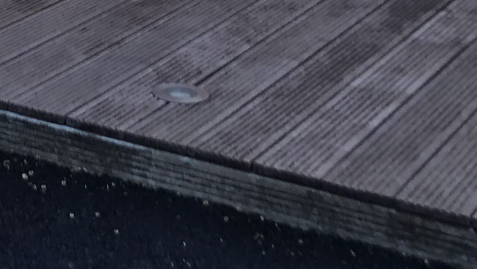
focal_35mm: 128
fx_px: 1619
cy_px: -439
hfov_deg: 15.7
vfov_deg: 8.4
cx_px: -180
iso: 20
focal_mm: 3.99
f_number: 1.8
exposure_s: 1/533
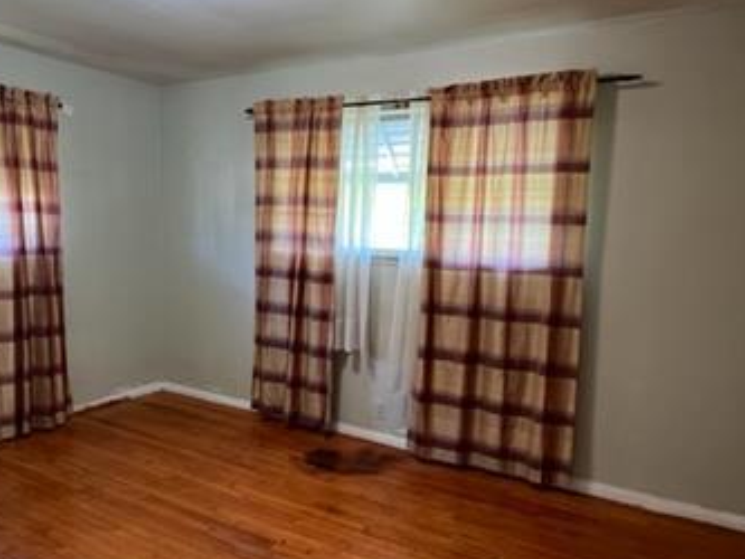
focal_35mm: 25
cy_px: 304
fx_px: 538
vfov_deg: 54.8
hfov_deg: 69.4
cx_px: 360
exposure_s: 1/60
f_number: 1.8
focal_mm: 1.57
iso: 400
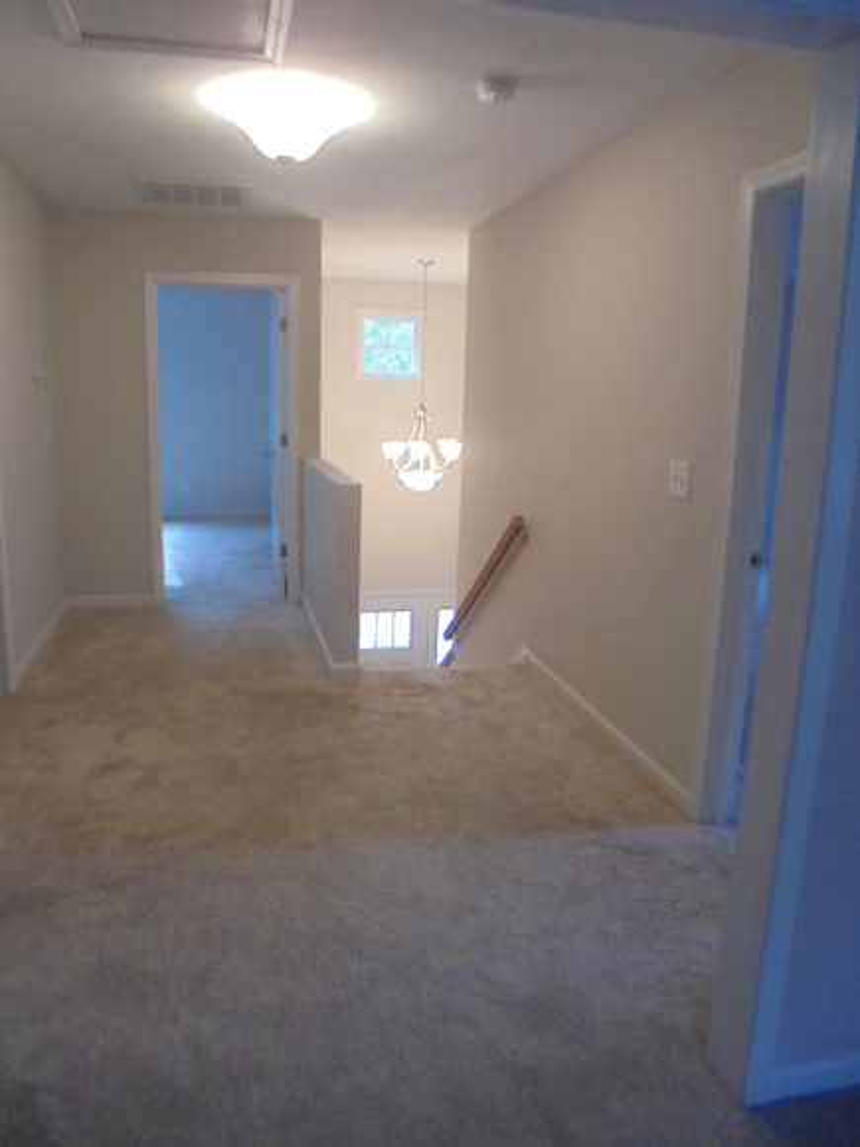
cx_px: 430
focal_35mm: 26
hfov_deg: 53.1
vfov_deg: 67.3
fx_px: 861
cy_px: 574
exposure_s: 1/30
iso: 250
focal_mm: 4.6
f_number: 3.5
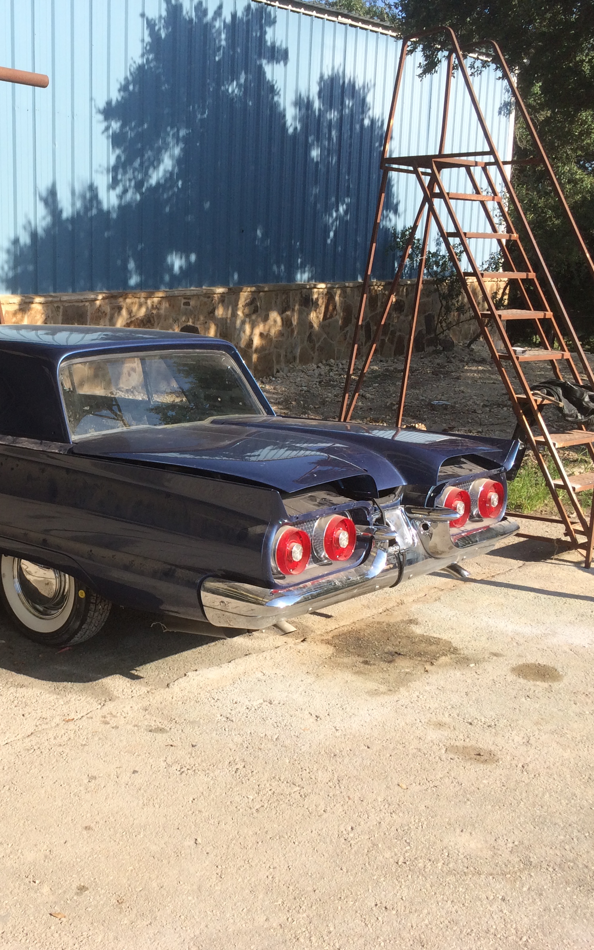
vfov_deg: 47.2
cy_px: 480
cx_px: 66
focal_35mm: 42
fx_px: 1088
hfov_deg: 29.4
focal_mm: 4.15
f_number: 2.2
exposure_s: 1/1080
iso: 32
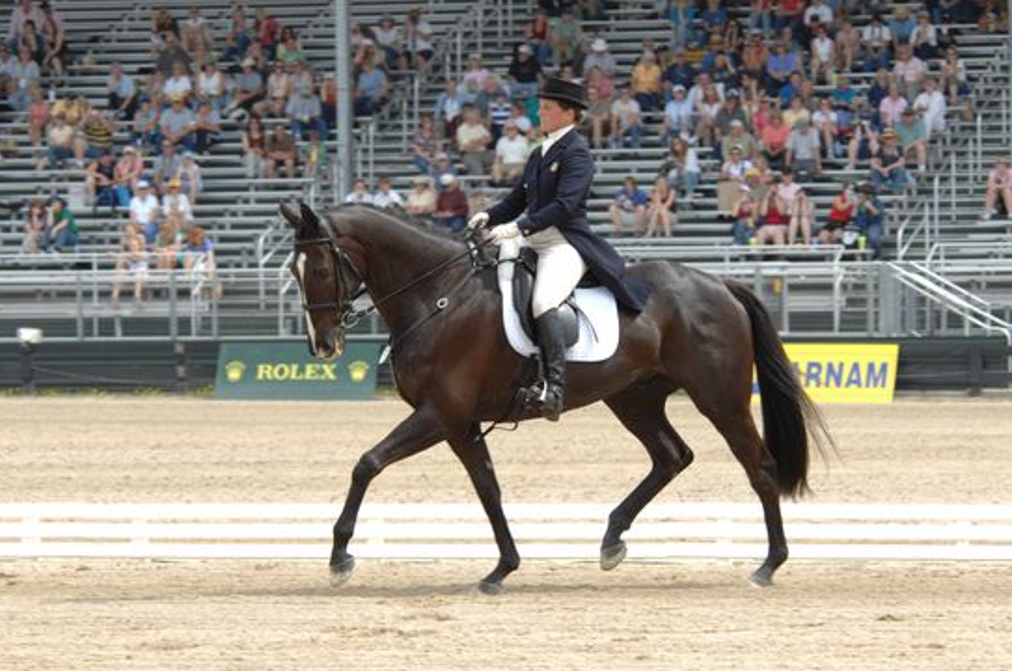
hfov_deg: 9.0
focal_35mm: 230
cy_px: 322
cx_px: 554
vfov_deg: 6.0
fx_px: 6454
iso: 200
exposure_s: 1/500
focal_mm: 130
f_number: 6.7
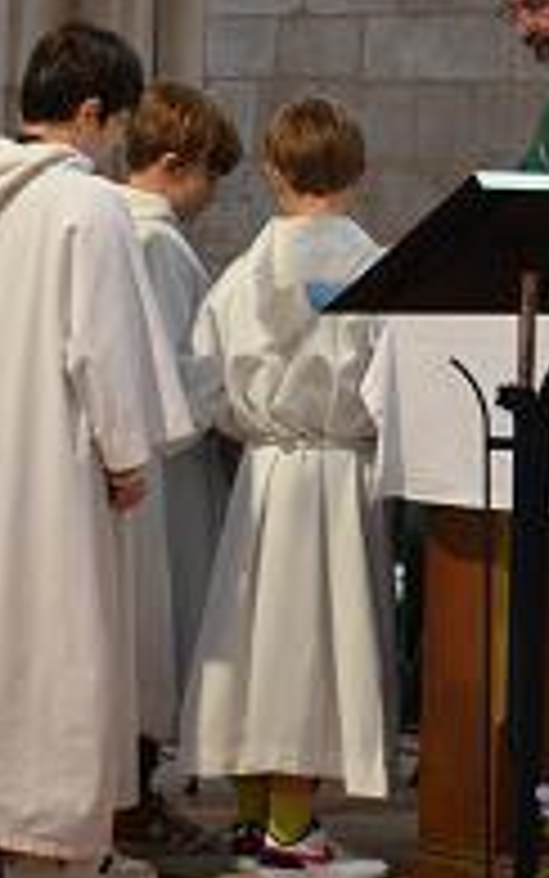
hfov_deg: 6.2
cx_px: 52
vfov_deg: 9.9
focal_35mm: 212
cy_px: 263
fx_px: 5078
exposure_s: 1/60
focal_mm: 55
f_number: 5
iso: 800
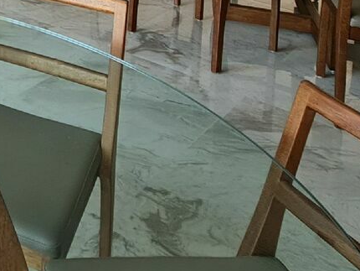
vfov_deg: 20.1
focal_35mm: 58
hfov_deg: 25.1
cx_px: -183
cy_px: -180
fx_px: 604
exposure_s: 1/60
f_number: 2.2
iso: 64
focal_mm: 2.2
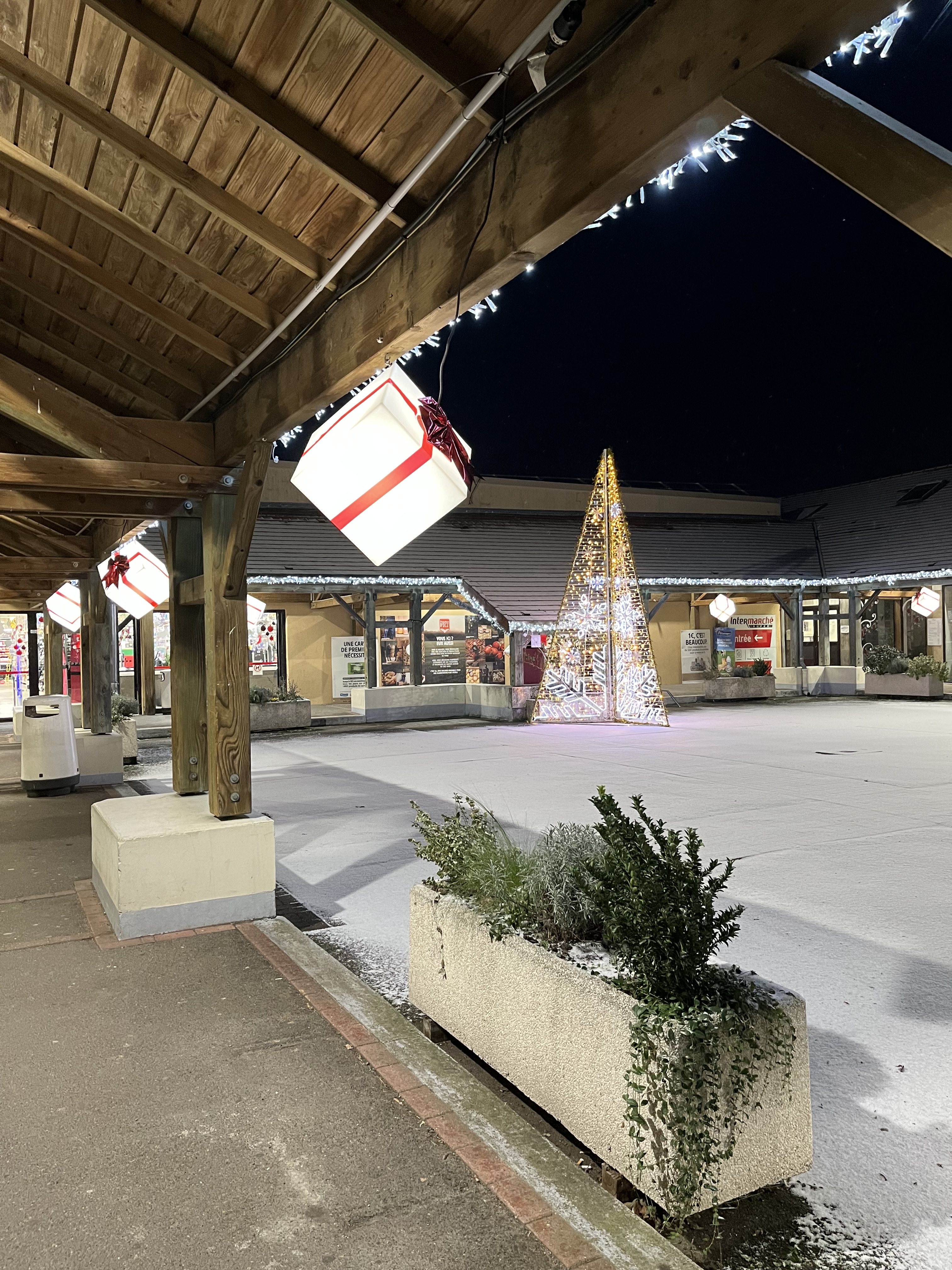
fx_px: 953
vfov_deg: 67.3
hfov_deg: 53.1
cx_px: 476
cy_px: 635
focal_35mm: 26
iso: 320
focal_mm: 5.1
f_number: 1.6
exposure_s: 1/50
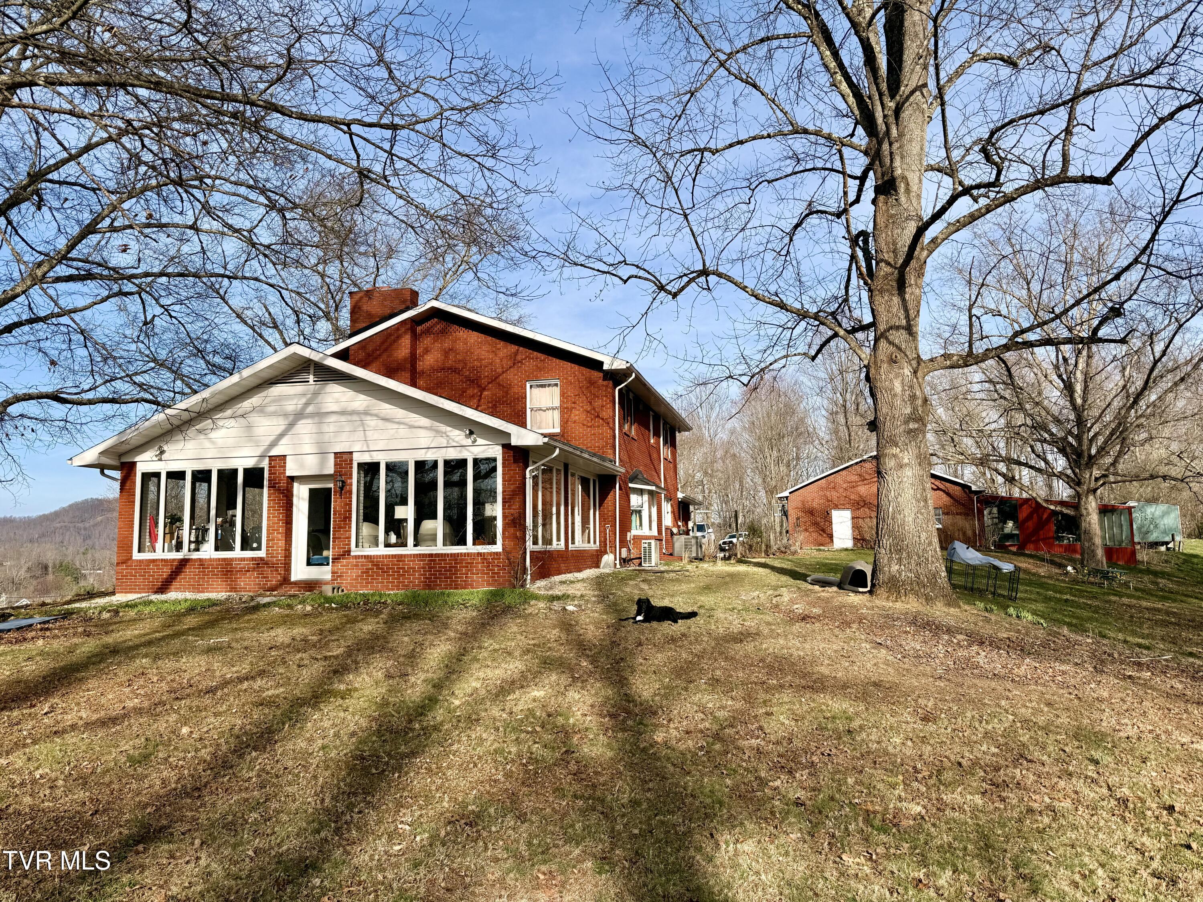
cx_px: 602
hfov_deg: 71.6
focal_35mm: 24
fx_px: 834
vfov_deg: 56.8
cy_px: 451
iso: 80
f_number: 1.78
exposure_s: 1/3759
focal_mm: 6.76
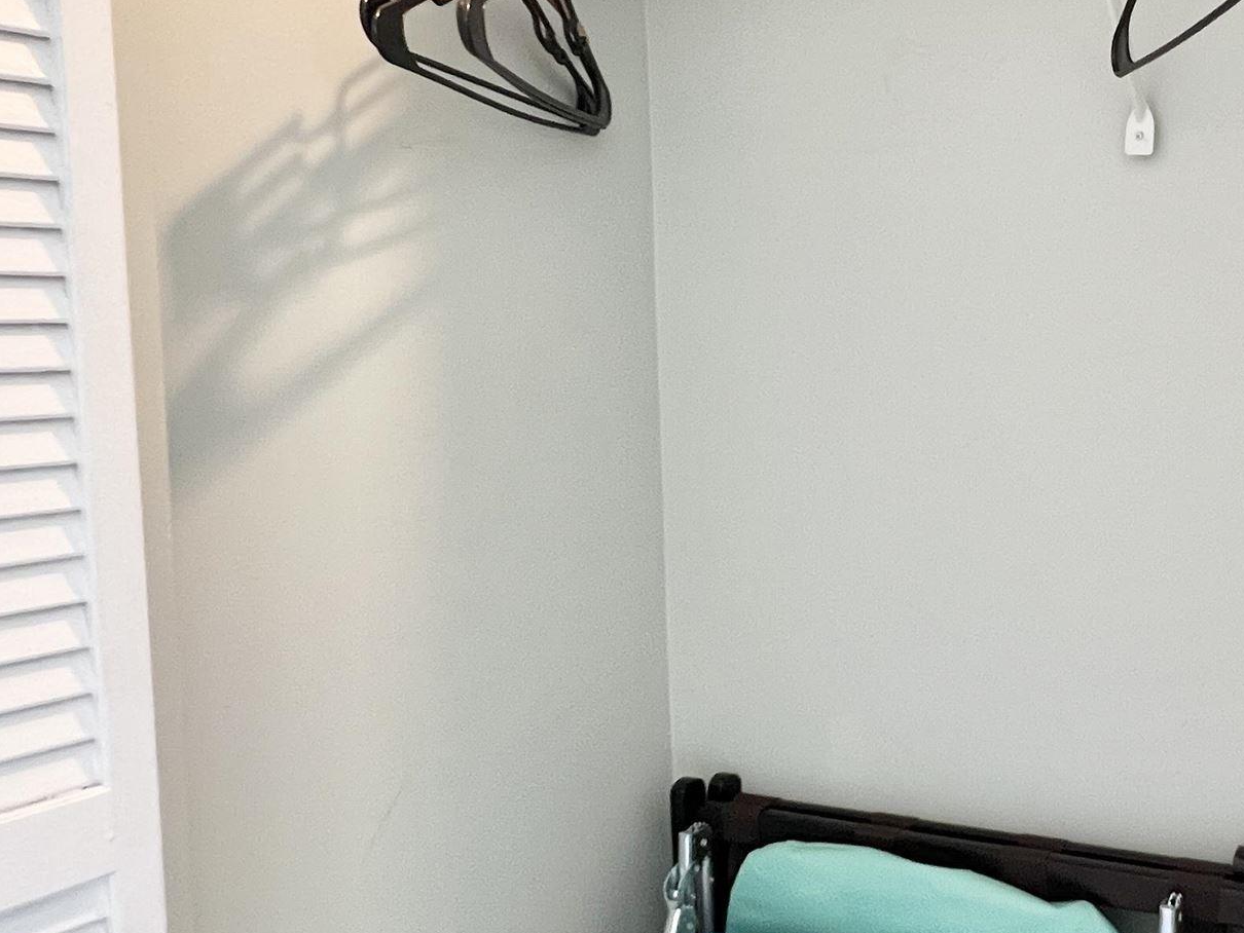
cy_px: 406
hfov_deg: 51.1
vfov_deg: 42.9
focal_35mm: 33
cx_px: 1035
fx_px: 1186
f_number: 1.8
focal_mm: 1.57
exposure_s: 1/60
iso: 250
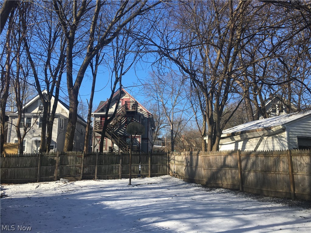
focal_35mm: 29
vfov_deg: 48.2
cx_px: 156
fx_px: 261
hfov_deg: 61.7
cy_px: 116
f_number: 2.2
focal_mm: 4.15
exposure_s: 1/999
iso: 25
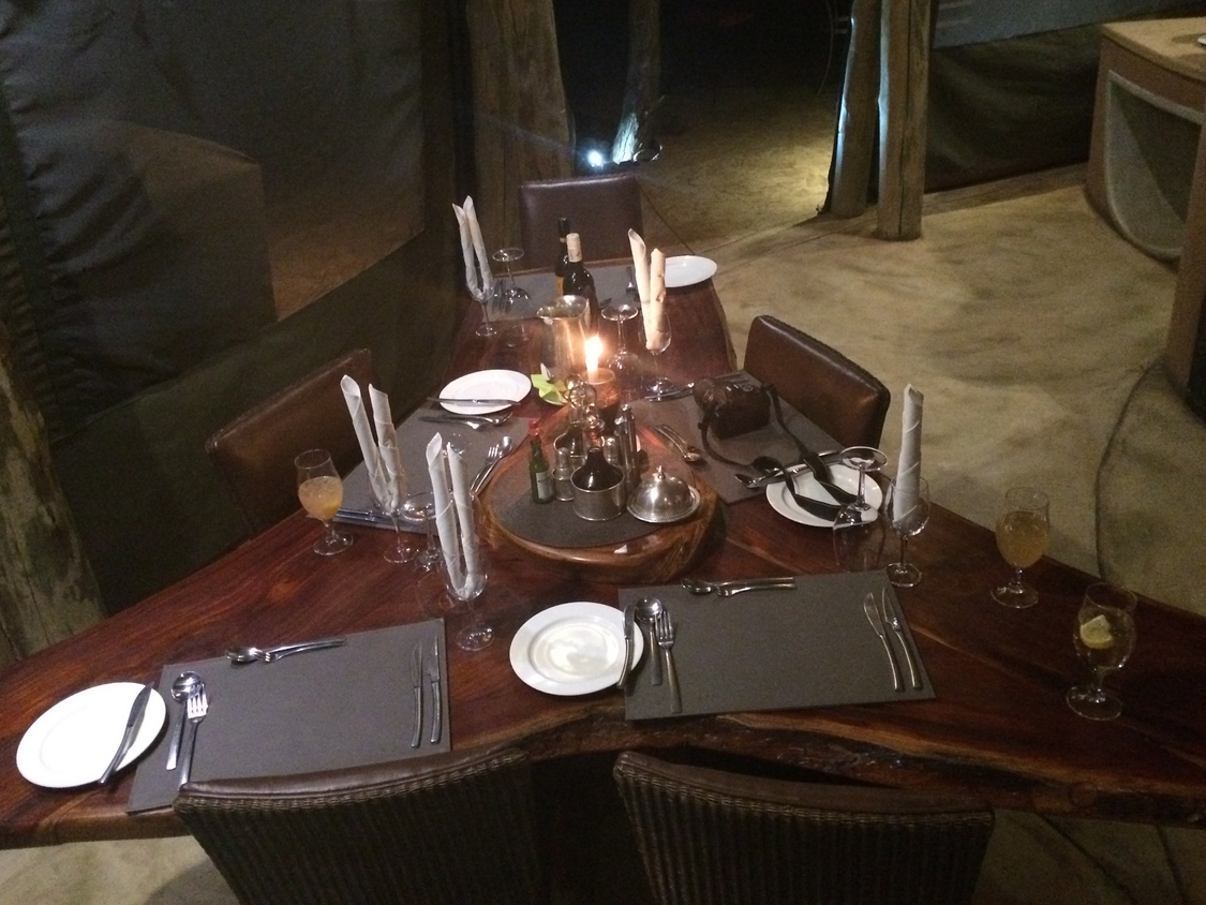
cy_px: 395
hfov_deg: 55.3
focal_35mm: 33
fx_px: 1150
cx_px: 601
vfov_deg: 42.9
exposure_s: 1/17
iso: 640
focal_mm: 4.15
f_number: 2.2
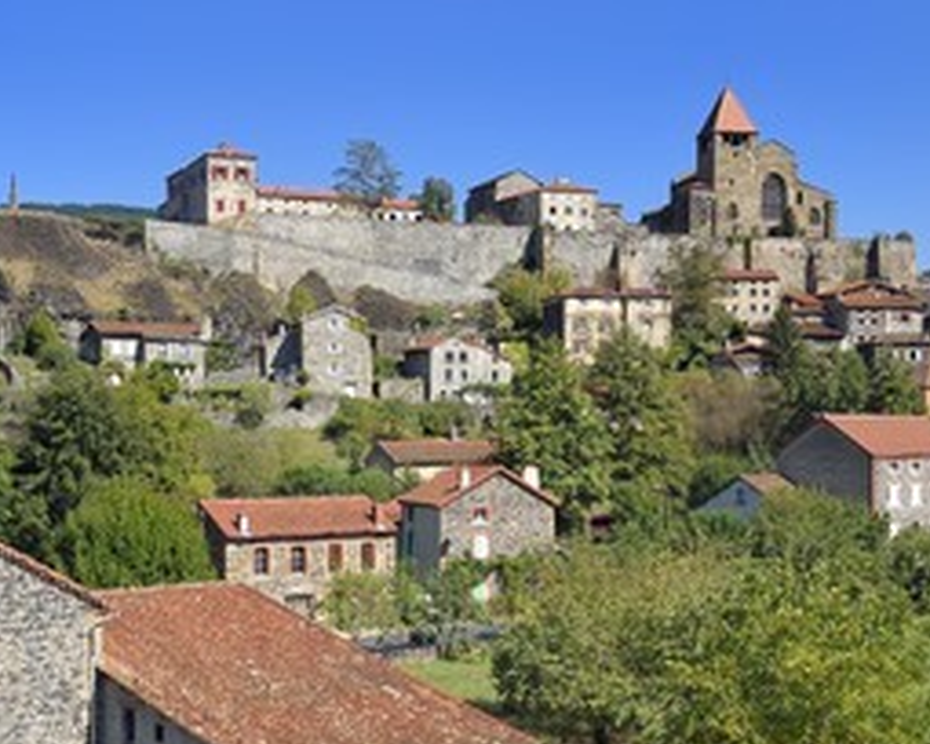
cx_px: 383
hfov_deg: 29.1
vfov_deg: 23.5
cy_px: 449
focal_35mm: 65
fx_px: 1789
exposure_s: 1/250
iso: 200
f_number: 11
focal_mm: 42
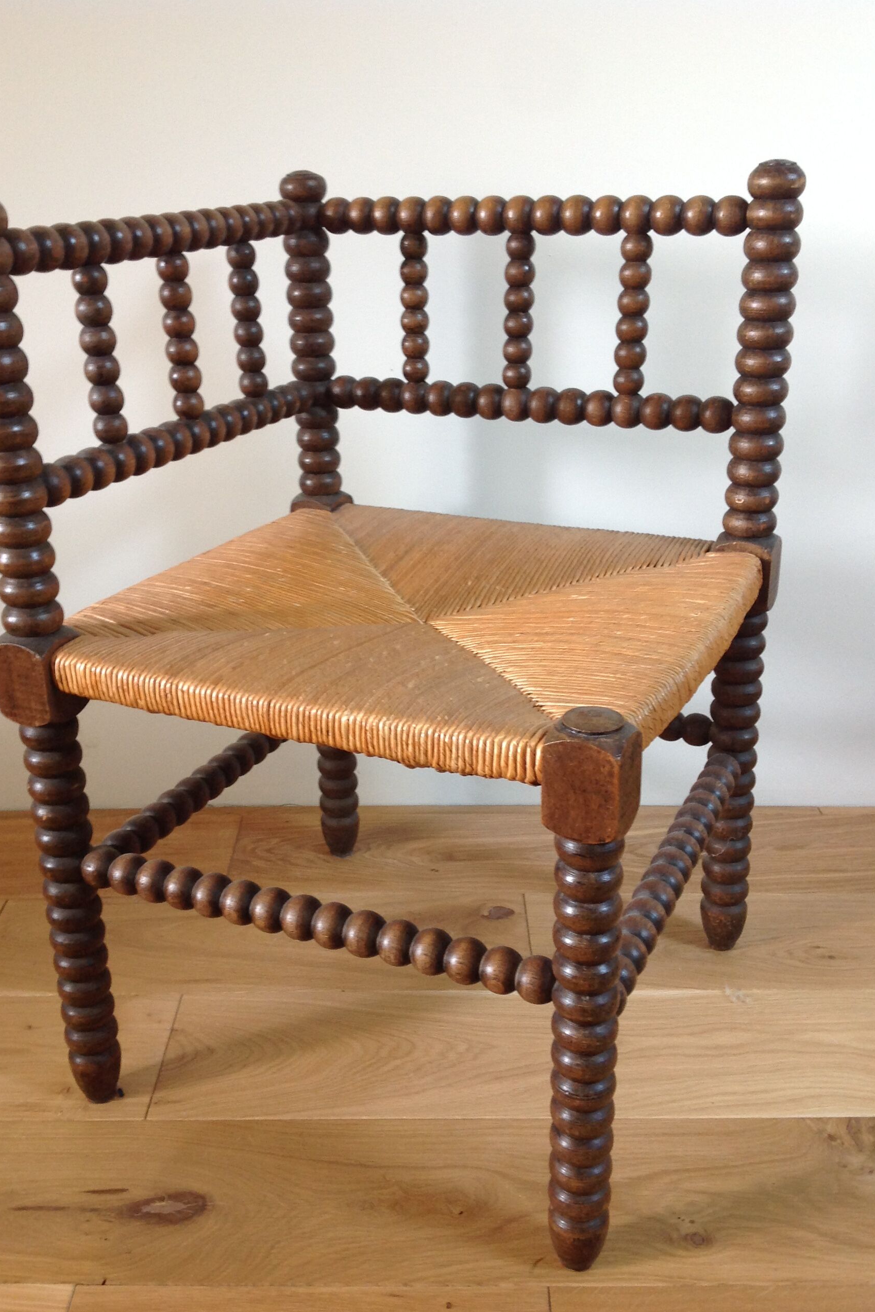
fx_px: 1348
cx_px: 397
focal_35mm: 37
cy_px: 667
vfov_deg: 51.9
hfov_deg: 35.9
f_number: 2.4
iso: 80
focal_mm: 4.28
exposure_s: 1/15
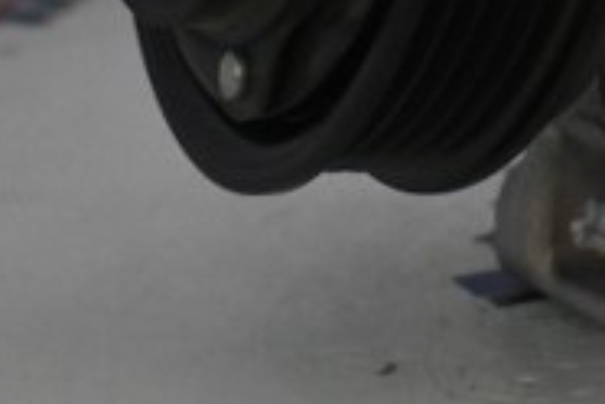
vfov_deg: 8.8
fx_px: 2489
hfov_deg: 13.3
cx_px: 839
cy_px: -344
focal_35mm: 148
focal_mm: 23
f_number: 4.2
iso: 3200
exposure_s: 1/60
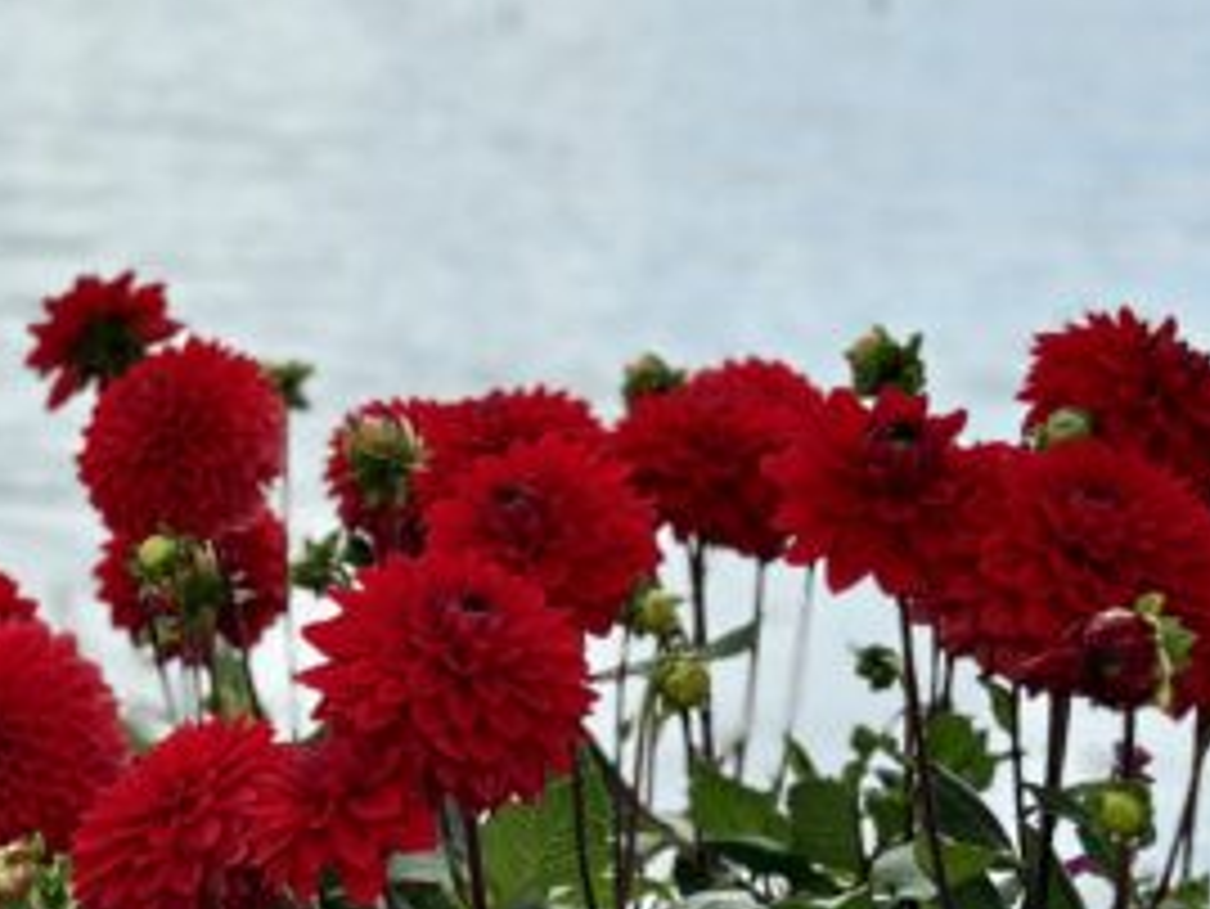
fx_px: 4161
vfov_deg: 12.4
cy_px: 225
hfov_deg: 16.0
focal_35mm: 119
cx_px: -187
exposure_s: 1/2114
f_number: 1.78
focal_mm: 6.86
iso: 80
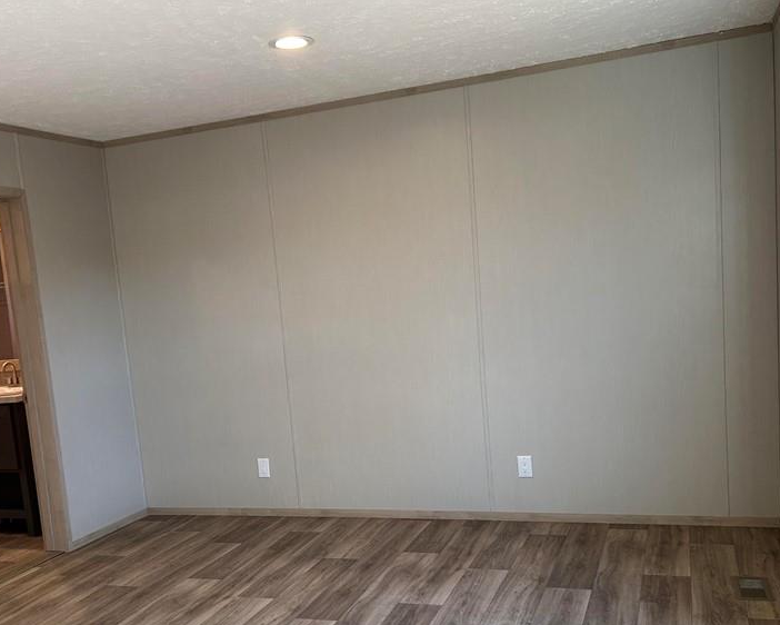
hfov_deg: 49.0
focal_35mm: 37
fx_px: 854
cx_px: 357
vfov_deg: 39.8
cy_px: 407
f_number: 1.5
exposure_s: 1/120
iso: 80
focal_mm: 5.7
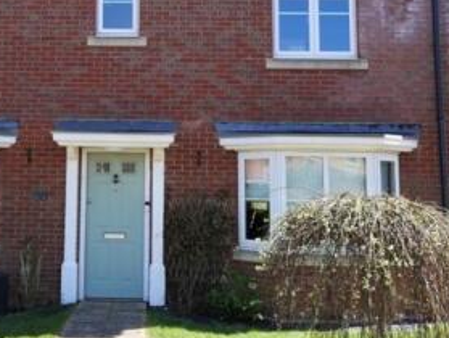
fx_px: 649
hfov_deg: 37.6
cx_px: 135
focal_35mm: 50
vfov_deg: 28.8
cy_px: 88
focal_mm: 12
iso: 200
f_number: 6.3
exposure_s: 1/250
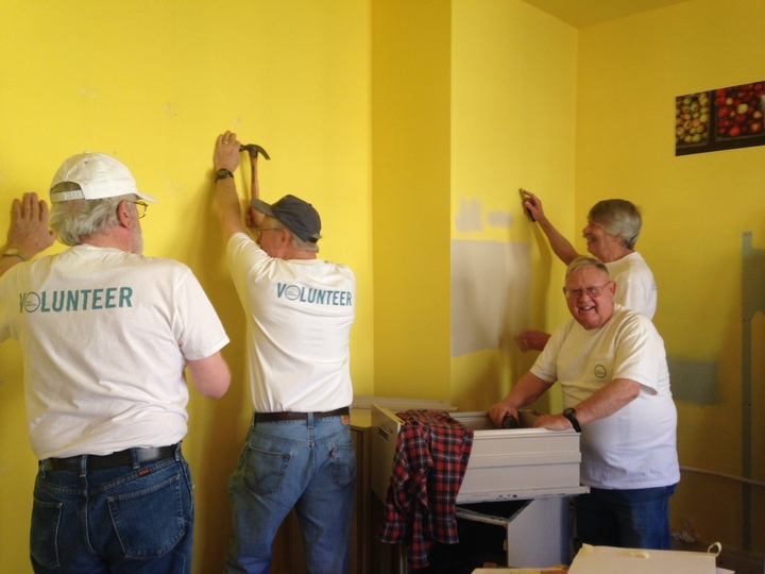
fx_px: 729
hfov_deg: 55.4
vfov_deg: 42.9
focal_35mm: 33
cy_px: 287
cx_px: 382
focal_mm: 4.12
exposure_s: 1/20
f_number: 2.4
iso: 80
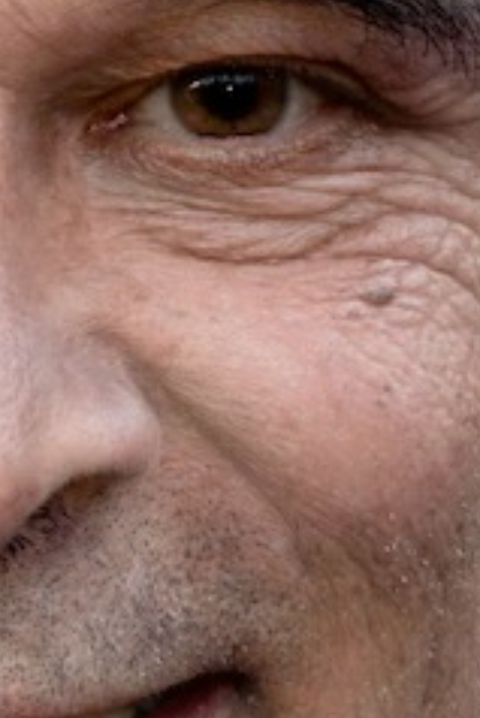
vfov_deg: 4.6
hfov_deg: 3.0
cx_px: -72
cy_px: 634
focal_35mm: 452
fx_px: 9026
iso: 320
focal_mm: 56
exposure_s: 1/100
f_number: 4
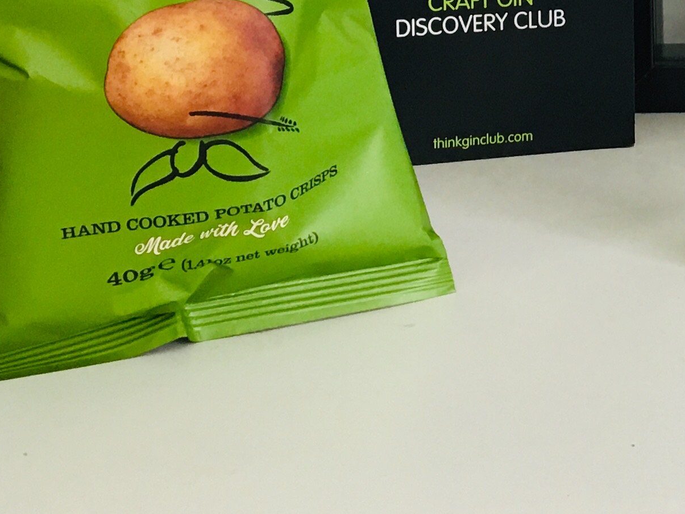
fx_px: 1920
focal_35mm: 97
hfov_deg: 18.8
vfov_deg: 14.2
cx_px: 895
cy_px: -260
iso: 50
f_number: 2.2
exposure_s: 1/33
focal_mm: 4.15
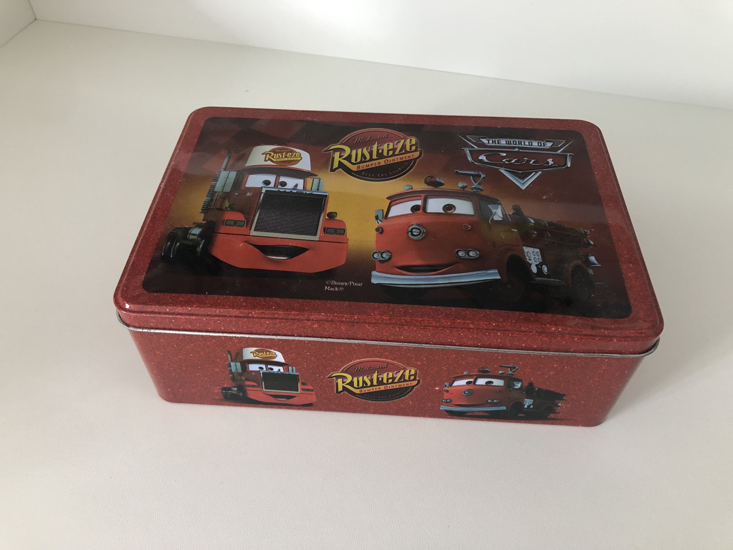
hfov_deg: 63.4
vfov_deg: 49.7
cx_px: 366
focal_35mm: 28
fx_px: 593
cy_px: 275
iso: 50
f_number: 1.8
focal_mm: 3.99
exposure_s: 1/15
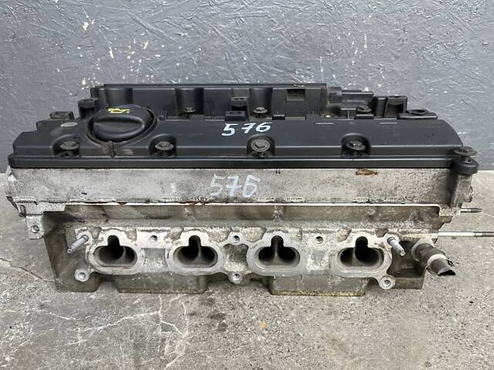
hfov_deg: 67.3
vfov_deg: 53.1
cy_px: 185
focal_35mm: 26
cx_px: 247
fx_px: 371
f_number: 1.6
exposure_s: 1/255
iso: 40
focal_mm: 5.1
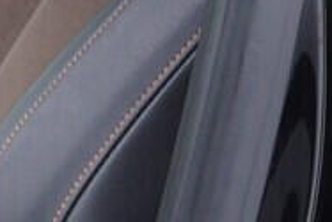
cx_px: -529
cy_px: -38
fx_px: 1818
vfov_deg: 6.9
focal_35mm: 197
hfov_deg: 9.1
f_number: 2.8
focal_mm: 24
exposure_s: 1/40
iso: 160
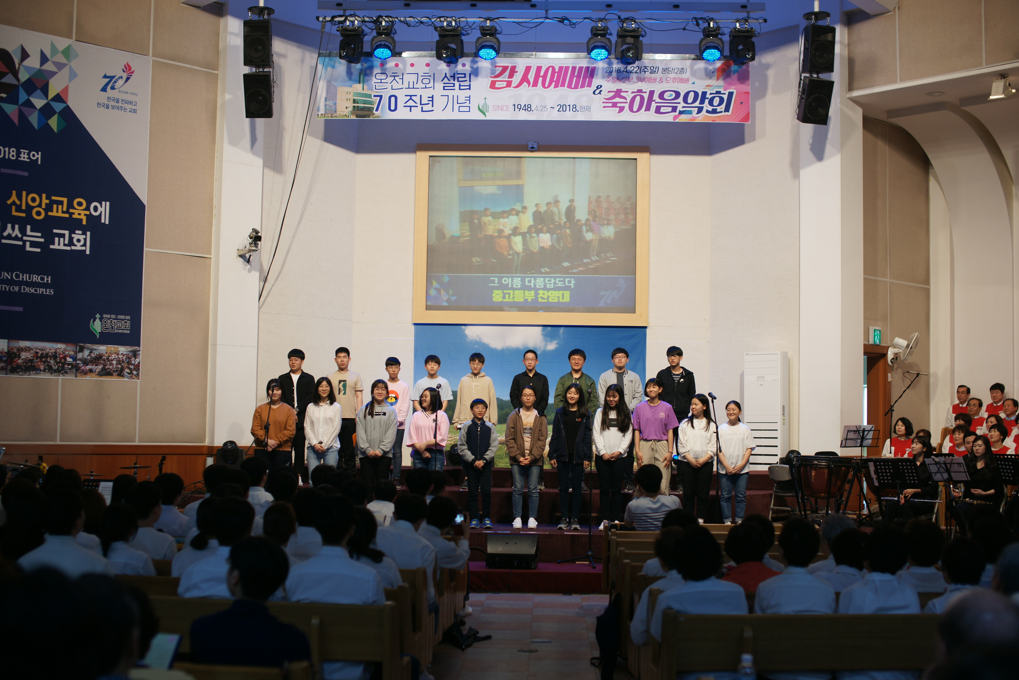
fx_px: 1416
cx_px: 510
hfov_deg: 39.6
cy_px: 340
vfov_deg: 27.0
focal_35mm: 50
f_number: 2.5
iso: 200
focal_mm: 50
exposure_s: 1/60
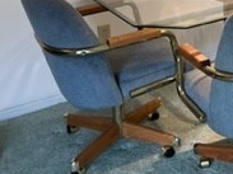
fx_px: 612
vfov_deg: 15.4
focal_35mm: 91
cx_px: 294
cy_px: -58
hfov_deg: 20.0
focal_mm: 5.1
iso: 64
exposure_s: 1/60
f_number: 1.6
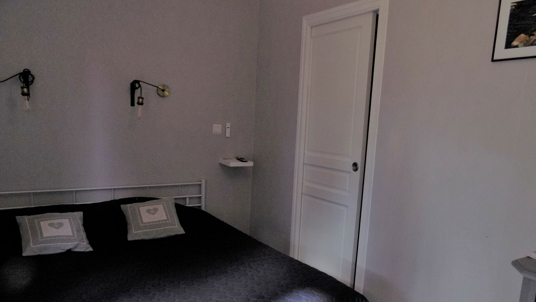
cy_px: 189
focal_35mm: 27
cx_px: 276
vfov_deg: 42.6
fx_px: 384
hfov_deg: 69.8
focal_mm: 4.3
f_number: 3.1
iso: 100
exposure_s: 1/30
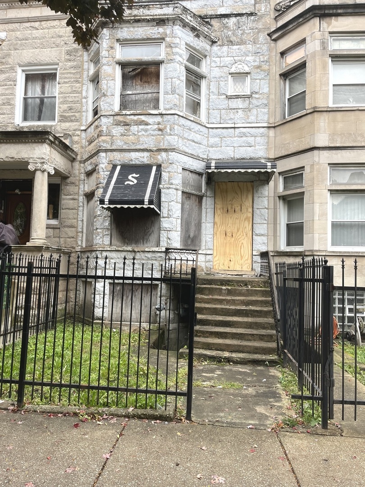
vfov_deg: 67.3
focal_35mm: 26
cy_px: 244
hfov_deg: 53.1
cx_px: 182
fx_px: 366
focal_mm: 5.1
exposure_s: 1/239
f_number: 1.6
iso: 40
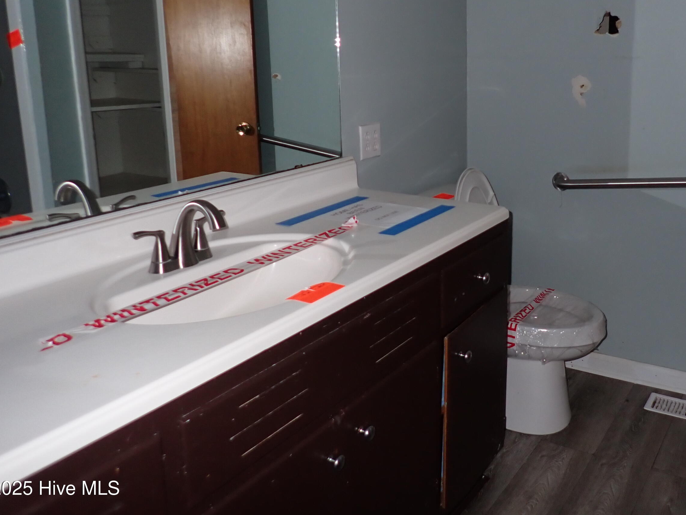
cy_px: 179
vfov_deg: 42.5
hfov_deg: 54.7
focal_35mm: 33
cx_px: 428
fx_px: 654
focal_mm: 4.5
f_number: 2
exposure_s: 1/30
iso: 200
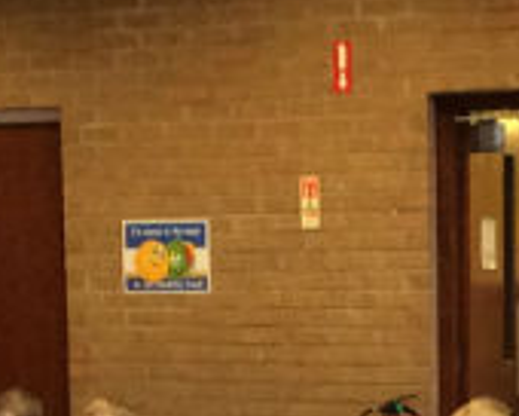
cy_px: 630
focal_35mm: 180
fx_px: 2765
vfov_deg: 8.4
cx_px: 330
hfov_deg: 10.7
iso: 160
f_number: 2.4
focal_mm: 3.3
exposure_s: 1/25
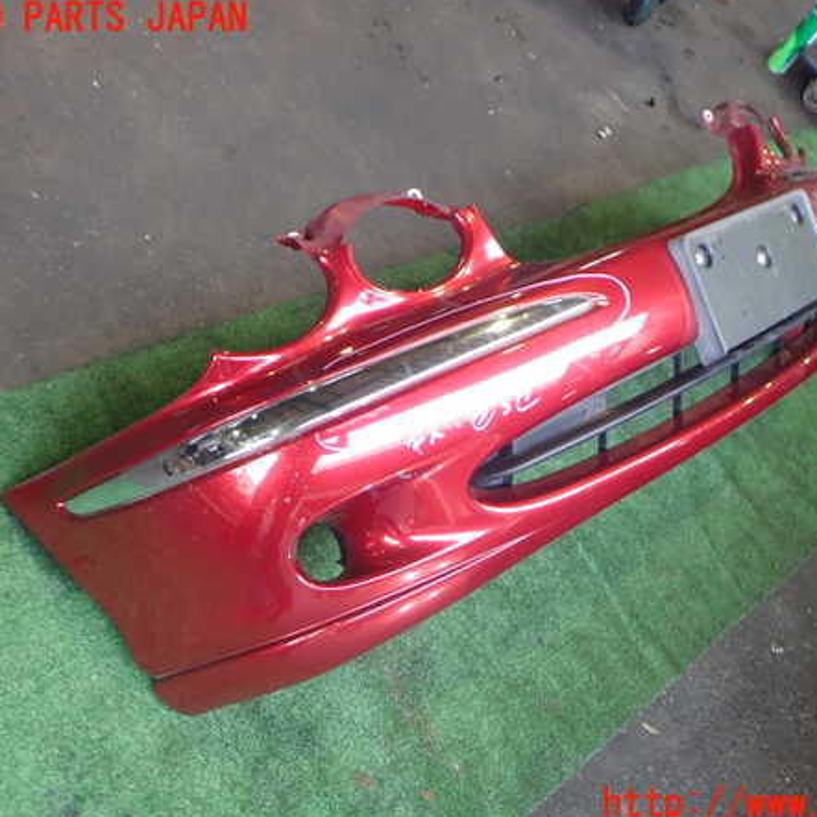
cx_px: 466
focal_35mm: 36
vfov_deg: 46.0
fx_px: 961
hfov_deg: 45.9
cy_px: 412
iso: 200
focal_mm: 5.4
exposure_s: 1/40
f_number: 2.3
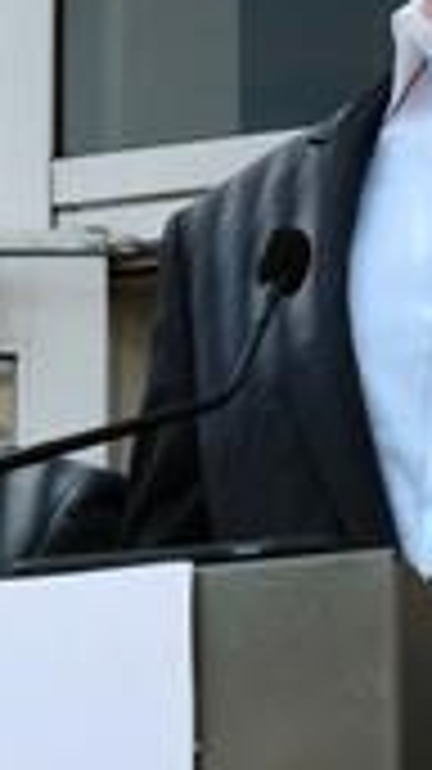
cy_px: 412
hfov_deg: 5.5
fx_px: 4466
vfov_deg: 9.8
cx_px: 144
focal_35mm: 219
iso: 1600
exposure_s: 1/480
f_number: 11
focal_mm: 36.5
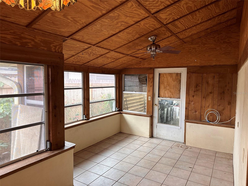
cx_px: 124
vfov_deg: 56.8
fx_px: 172
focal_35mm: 24
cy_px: 93
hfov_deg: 71.6
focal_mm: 6.86
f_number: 1.78
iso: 200
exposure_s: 1/120
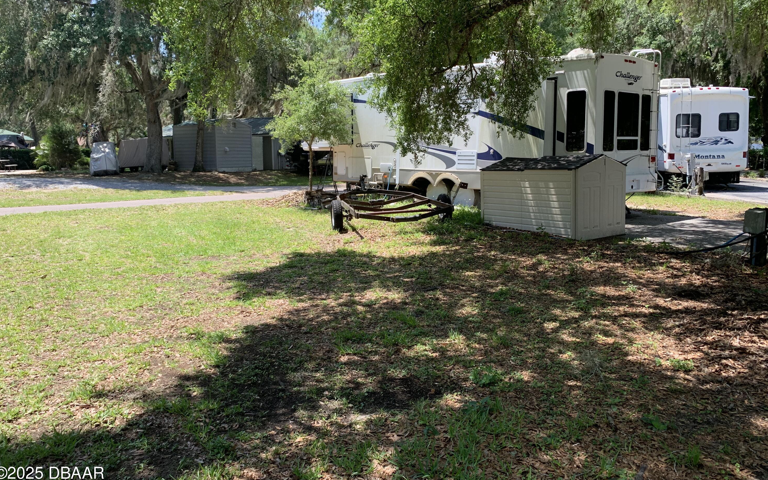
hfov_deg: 66.5
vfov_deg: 44.4
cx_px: 384
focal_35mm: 28
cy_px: 207
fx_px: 586
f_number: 1.8
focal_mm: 4.25
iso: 25
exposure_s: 1/627
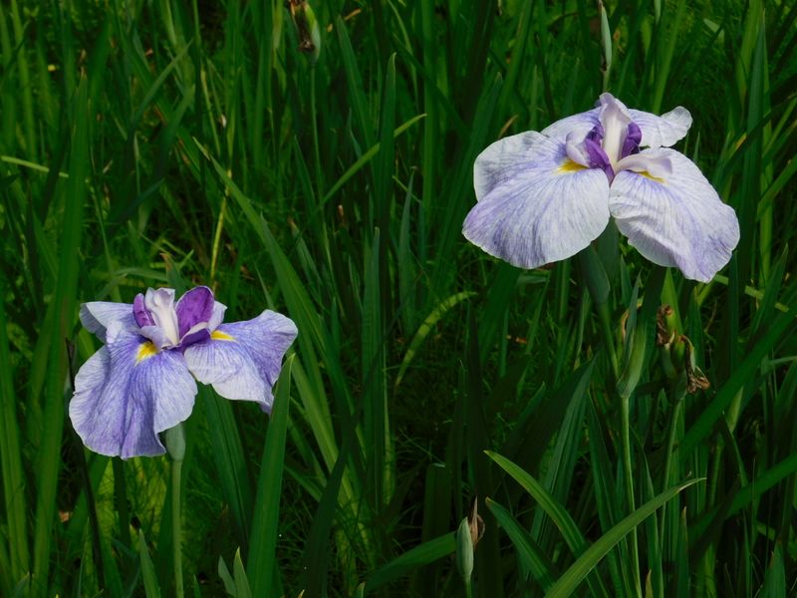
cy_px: 299
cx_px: 398
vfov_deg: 20.7
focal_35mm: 71
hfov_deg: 27.4
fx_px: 1635
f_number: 4.3
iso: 125
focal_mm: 12.6
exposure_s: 1/800
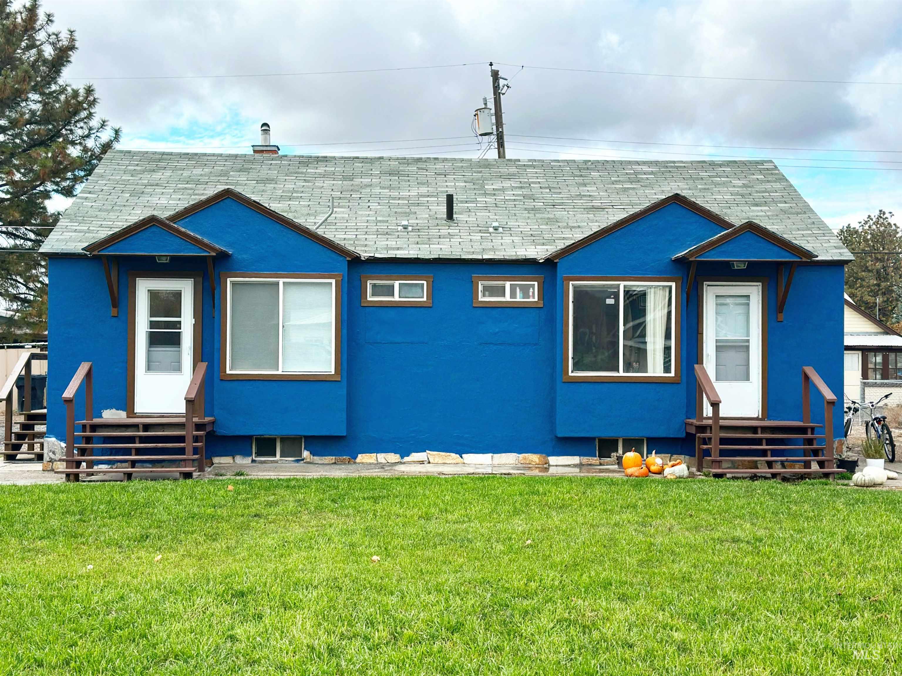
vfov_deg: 30.3
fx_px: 1251
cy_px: 338
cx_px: 451
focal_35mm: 48
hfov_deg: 39.7
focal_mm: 6.86
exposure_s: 1/2070
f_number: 1.78
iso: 80
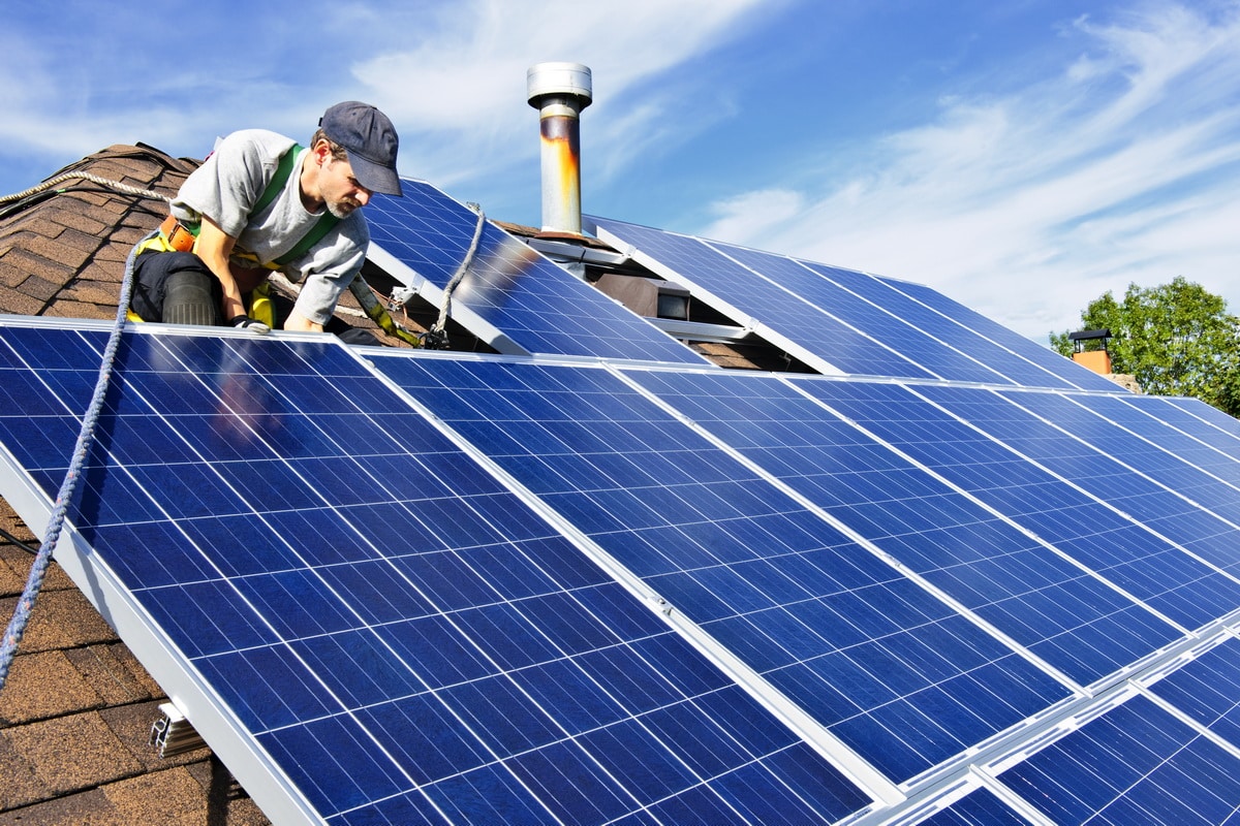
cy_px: 413
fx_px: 1309
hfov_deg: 50.7
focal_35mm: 38
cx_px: 620
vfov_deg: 35.1
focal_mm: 38
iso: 200
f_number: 13
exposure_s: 1/160
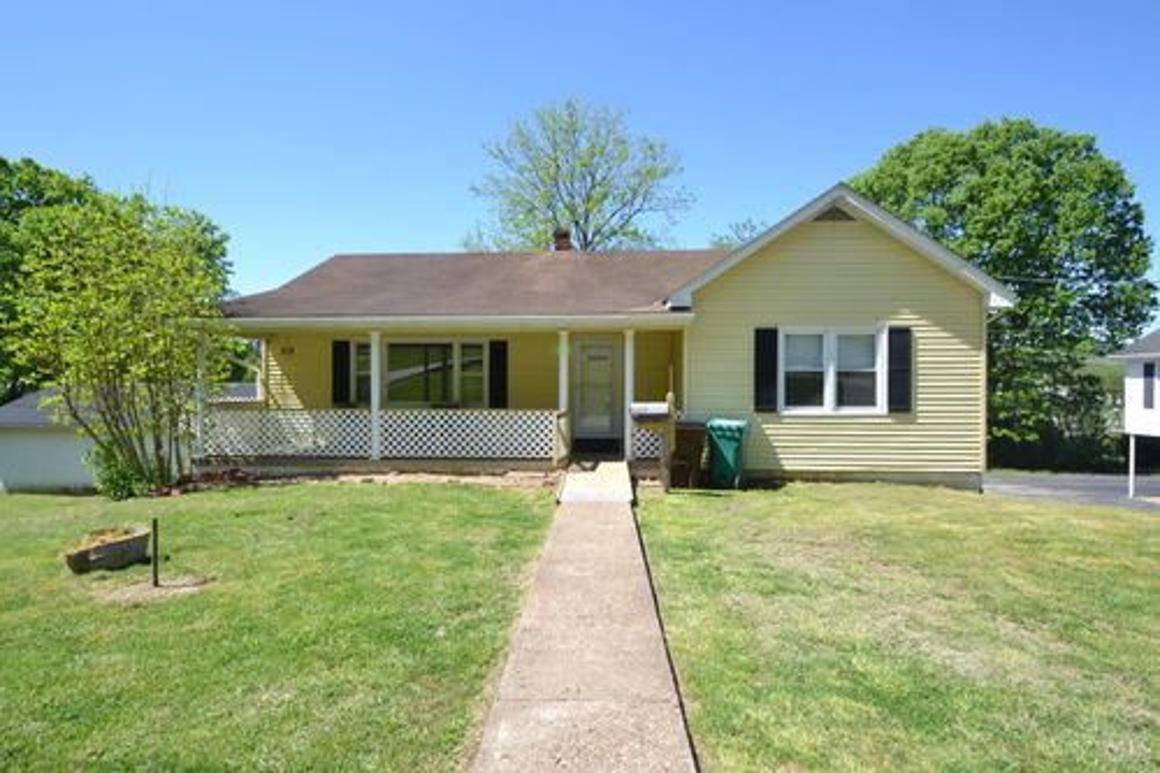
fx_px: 580
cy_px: 386
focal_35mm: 18
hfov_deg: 90.0
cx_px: 580
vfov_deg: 67.3
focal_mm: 12
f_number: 7.1
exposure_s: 1/200
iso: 100
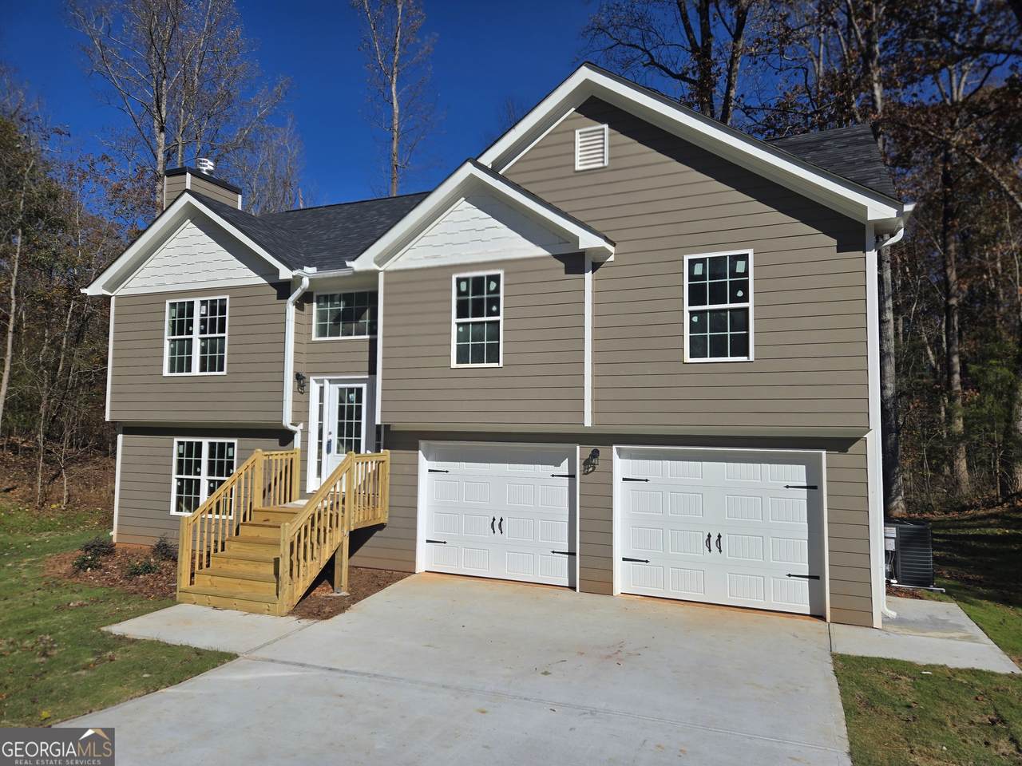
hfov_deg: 73.9
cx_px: 511
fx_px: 679
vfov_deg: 58.9
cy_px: 383
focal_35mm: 23
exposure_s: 1/3363
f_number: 1.8
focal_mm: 5.4
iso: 25
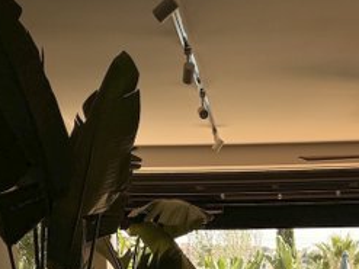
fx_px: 726
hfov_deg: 27.6
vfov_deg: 19.2
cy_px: 365
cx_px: 234
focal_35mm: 70
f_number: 1.78
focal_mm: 6.76
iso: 80
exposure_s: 1/1285
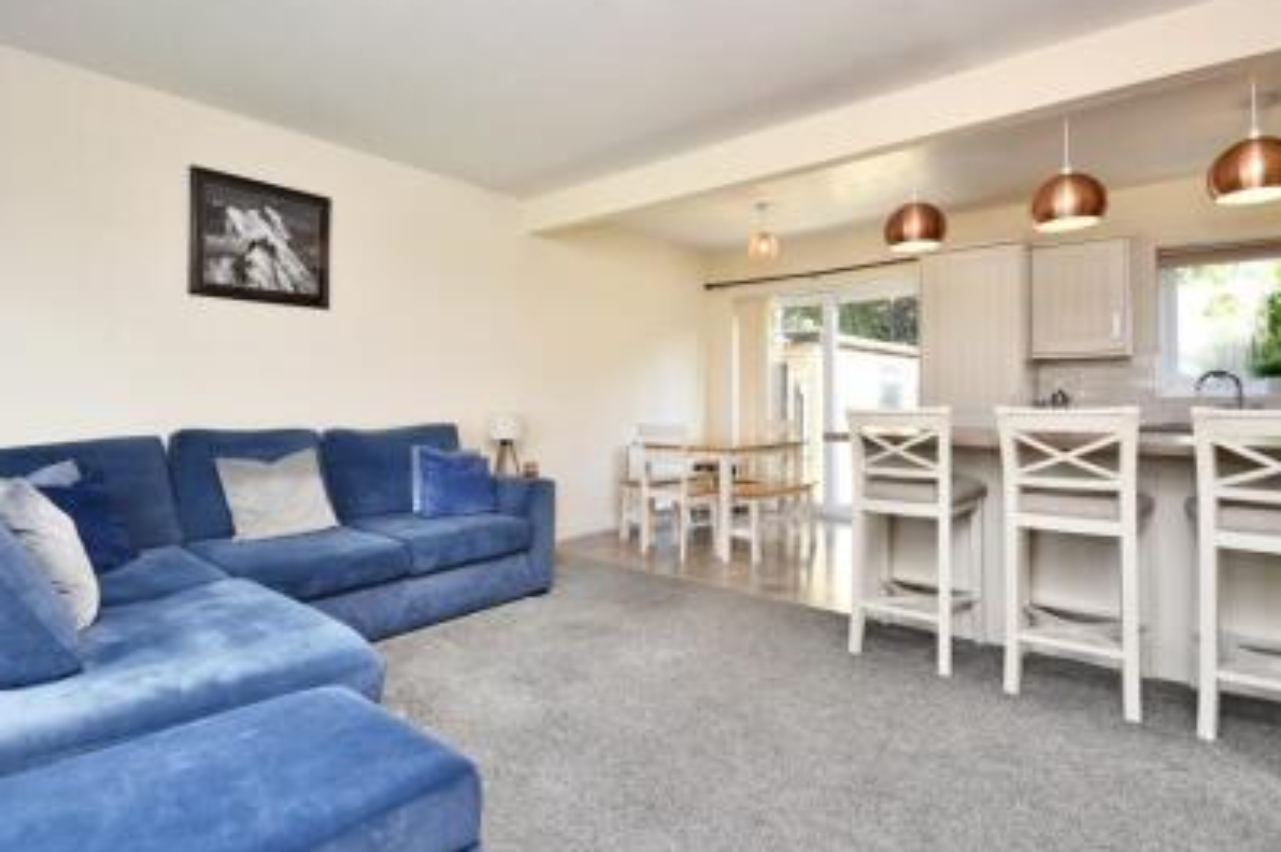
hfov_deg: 89.9
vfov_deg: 67.2
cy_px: 389
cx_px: 587
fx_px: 640
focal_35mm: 18
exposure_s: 1/60
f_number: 4
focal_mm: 10
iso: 250
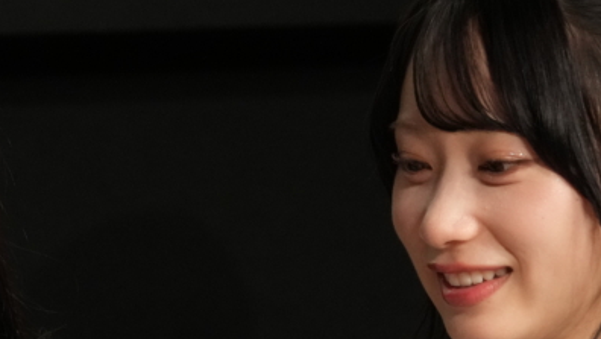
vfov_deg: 1.6
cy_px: 417
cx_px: 26
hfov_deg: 2.9
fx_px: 11780
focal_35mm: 739
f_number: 6.3
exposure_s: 1/250
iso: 4000
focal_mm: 233
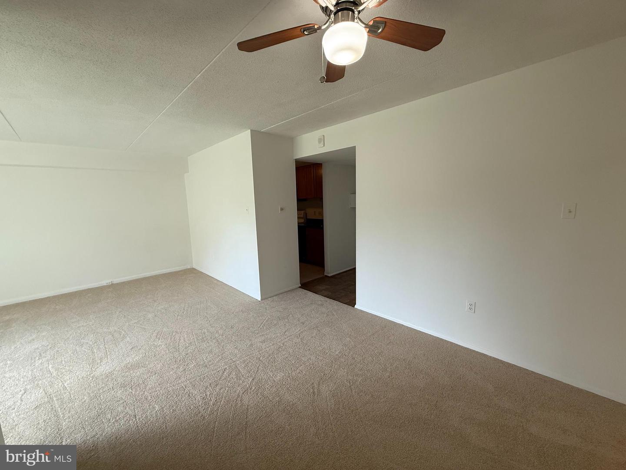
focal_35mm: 14
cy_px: 235
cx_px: 313
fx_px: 253
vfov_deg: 85.7
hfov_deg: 102.1
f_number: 2.2
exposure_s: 1/120
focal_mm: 2.22
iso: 160
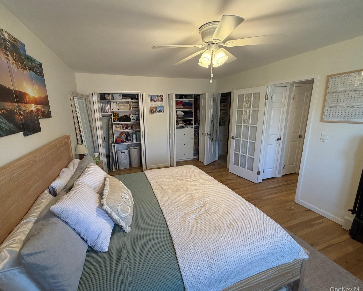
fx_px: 161
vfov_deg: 84.0
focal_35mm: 15
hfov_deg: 96.7
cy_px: 144
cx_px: 170
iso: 160
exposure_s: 1/60
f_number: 2.2
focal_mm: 2.22
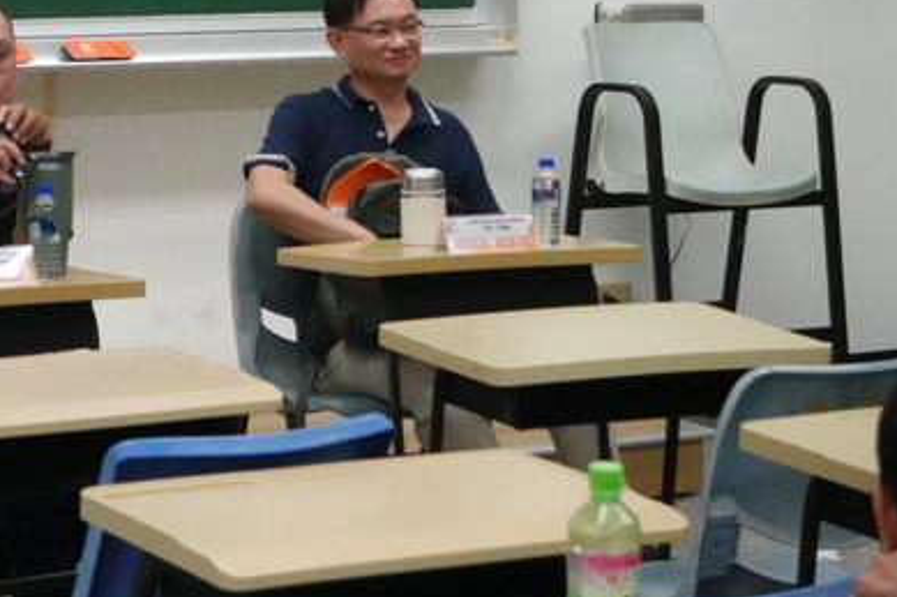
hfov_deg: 16.1
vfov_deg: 10.8
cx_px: 159
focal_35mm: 126
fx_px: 3138
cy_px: 82
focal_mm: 25.7
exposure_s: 1/800
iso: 5000
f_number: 4
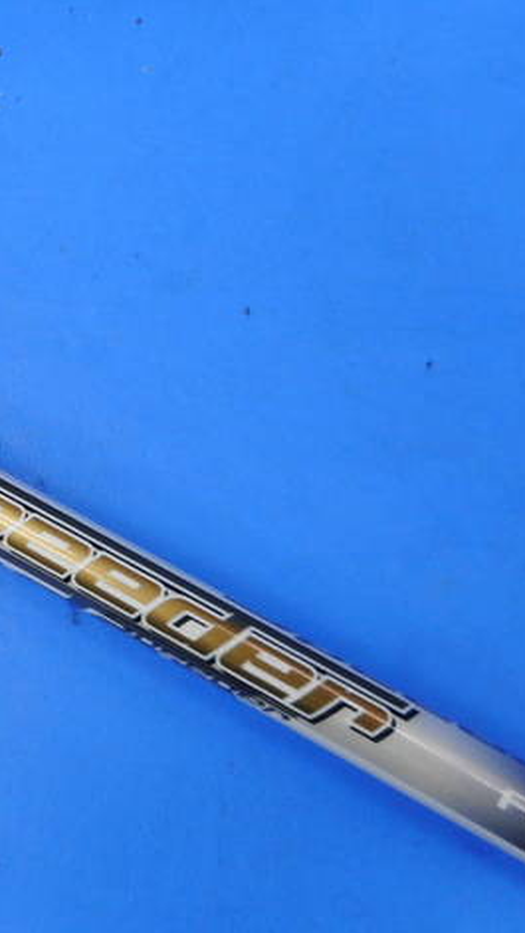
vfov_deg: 54.0
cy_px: 473
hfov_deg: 29.3
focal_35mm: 37
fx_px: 916
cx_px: -36
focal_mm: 4.5
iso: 80
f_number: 3.7
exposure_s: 1/30
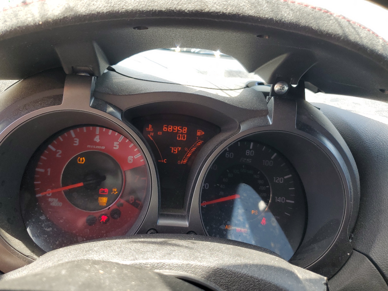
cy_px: 146
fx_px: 291
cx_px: 194
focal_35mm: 26
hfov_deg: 67.3
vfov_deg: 53.1
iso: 50
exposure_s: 1/182
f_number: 1.5
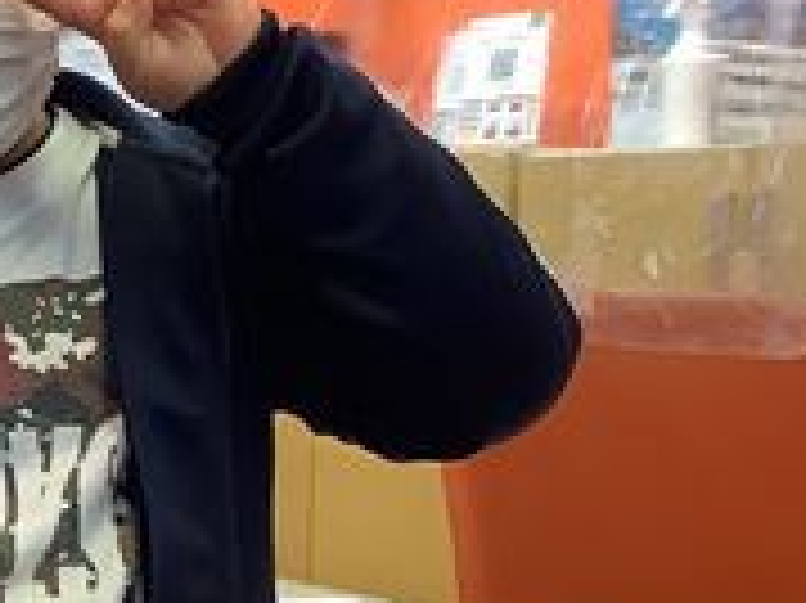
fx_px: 2420
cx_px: -261
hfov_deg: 17.6
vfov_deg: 14.2
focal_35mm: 104
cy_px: 225
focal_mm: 3.3
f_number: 2.4
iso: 100
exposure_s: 1/50
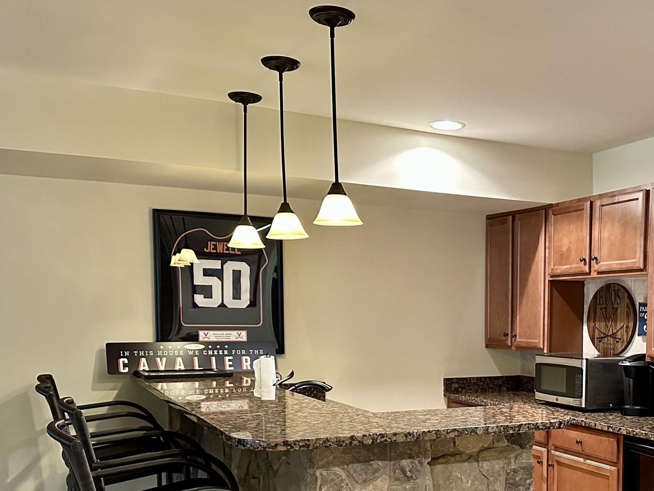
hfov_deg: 44.3
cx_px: 487
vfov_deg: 34.2
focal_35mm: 41
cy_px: 385
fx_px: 775
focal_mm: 6.86
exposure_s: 1/60
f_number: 1.78
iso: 800
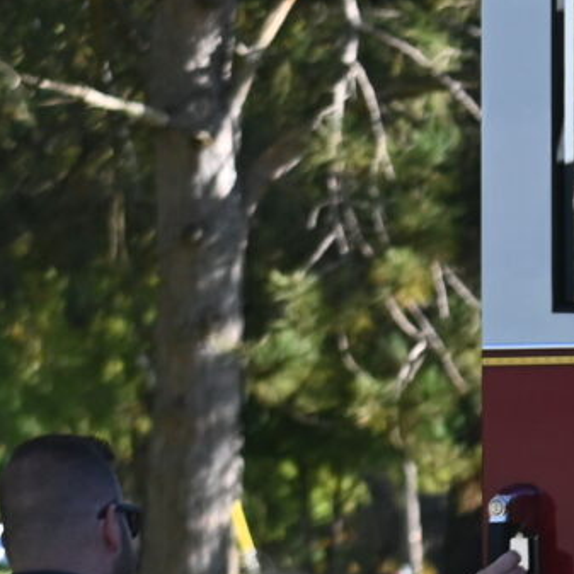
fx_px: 8480
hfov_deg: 3.7
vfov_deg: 3.8
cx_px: 1921
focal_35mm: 452
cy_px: 1134
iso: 200
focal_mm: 70
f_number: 5
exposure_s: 1/500
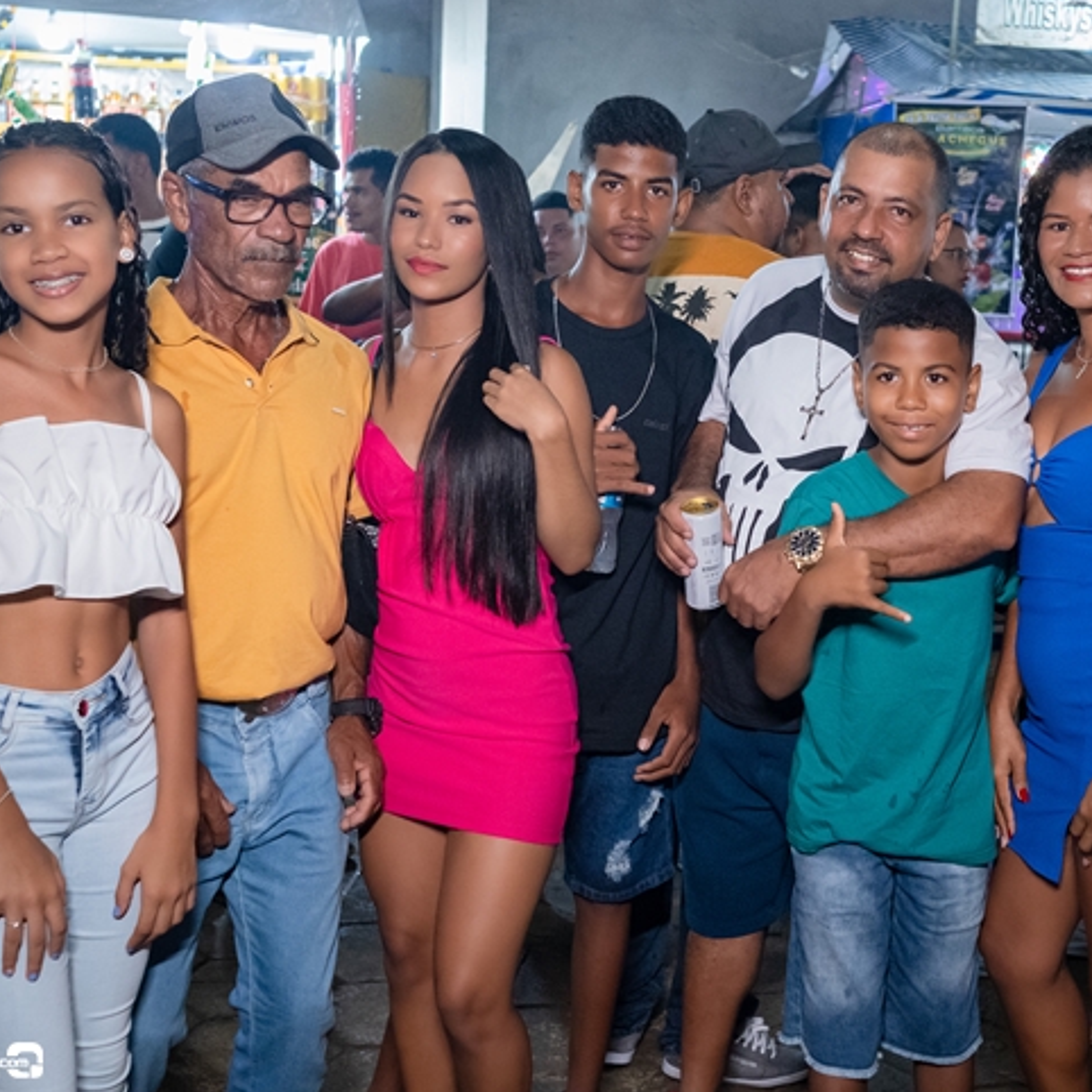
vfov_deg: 36.1
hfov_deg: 35.7
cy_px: 537
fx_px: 1677
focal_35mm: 47
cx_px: 737
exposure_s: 1/250
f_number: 2.8
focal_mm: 24
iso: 2500
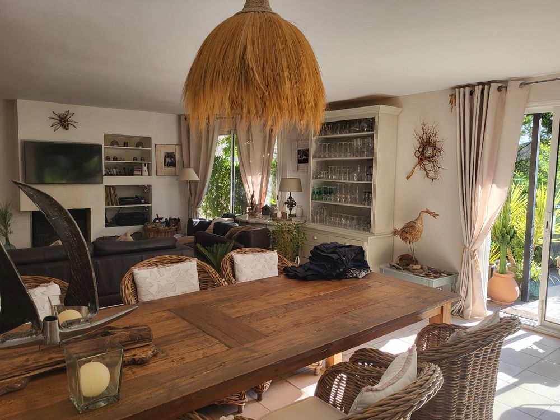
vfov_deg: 53.1
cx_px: 280
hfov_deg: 67.3
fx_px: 421
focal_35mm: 26
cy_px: 210
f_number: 1.8
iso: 40
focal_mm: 5.4
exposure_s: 1/193
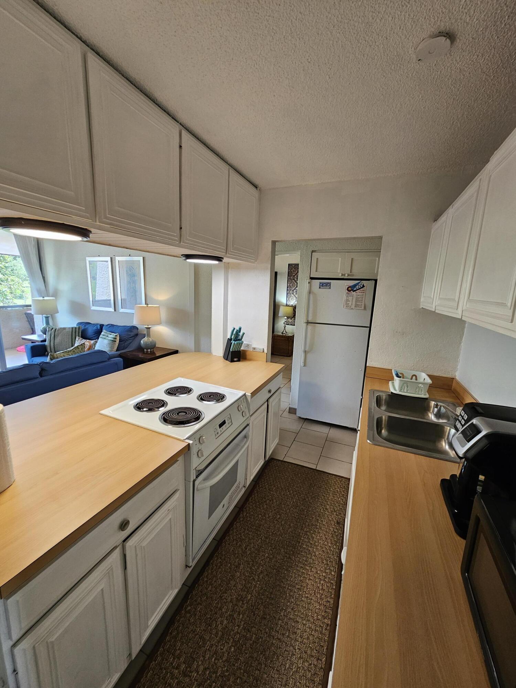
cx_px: 258
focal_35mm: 13
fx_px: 258
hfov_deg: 89.9
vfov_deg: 106.2
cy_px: 344
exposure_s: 1/60
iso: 125
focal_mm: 2.2
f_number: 2.2
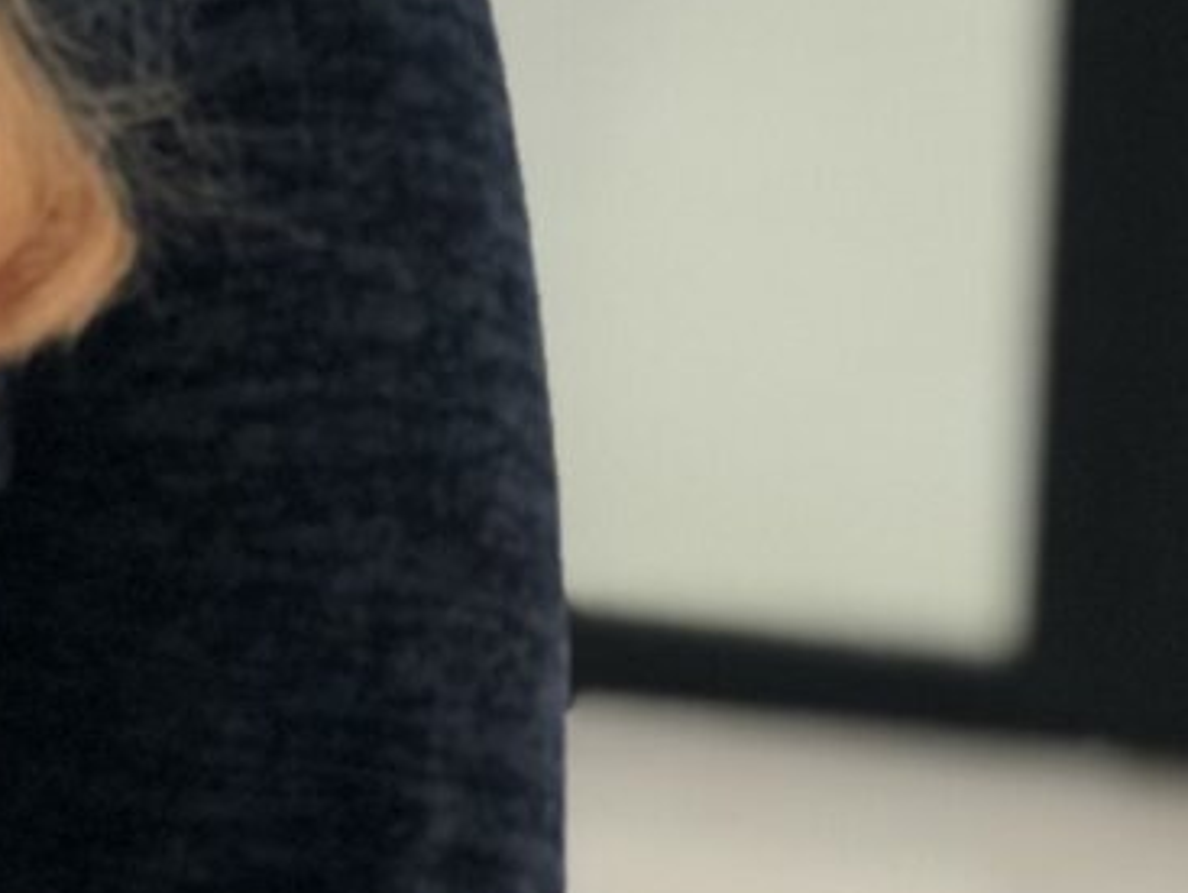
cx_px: -1780
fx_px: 9722
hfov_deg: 6.6
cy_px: -1498
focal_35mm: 283
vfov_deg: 5.1
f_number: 2.4
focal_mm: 6
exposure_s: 1/60
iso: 16
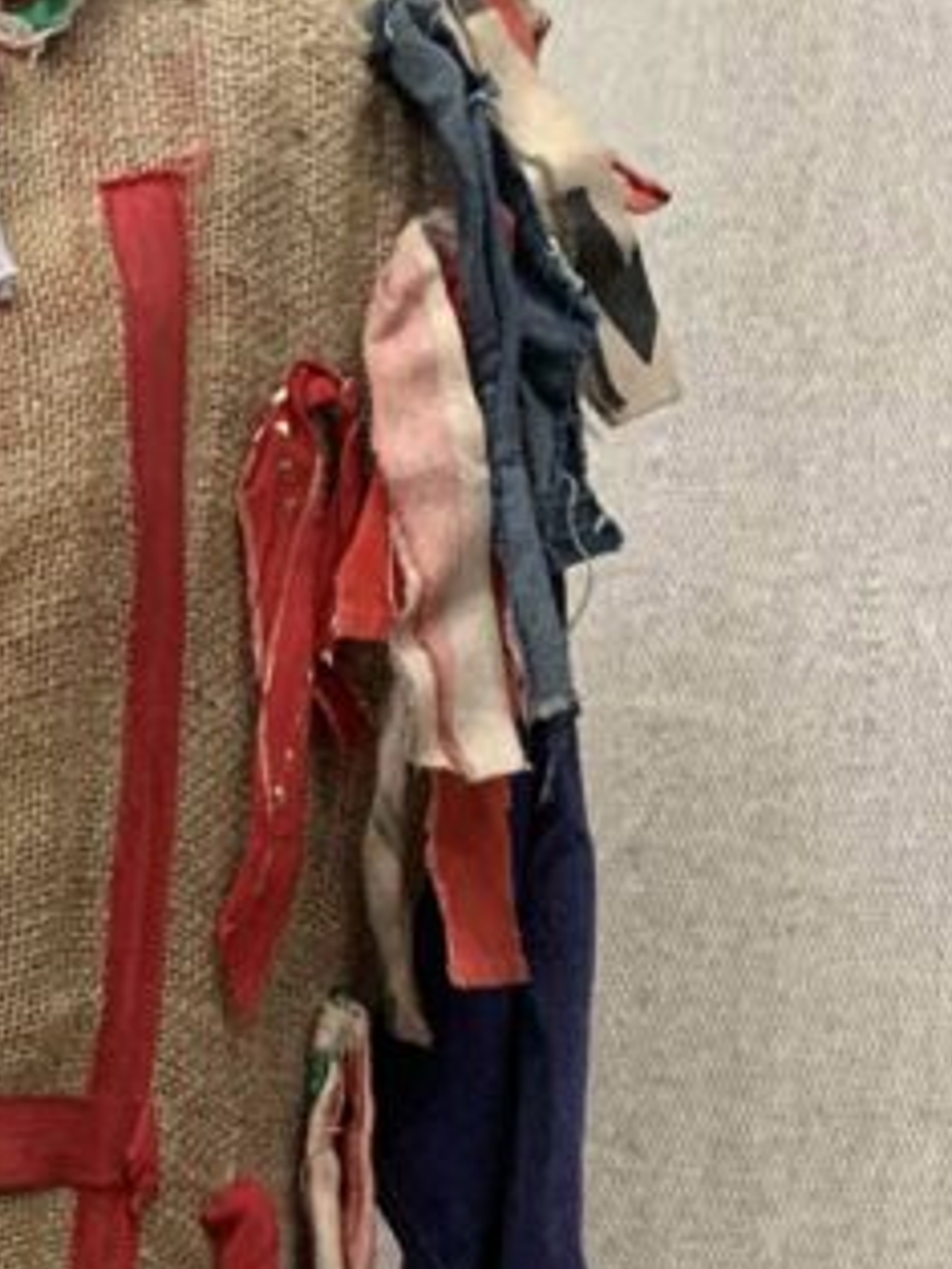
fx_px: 3115
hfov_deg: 16.2
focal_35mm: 85
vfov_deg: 22.1
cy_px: 1289
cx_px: -373
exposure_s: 1/33
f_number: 1.8
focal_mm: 4.25
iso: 400
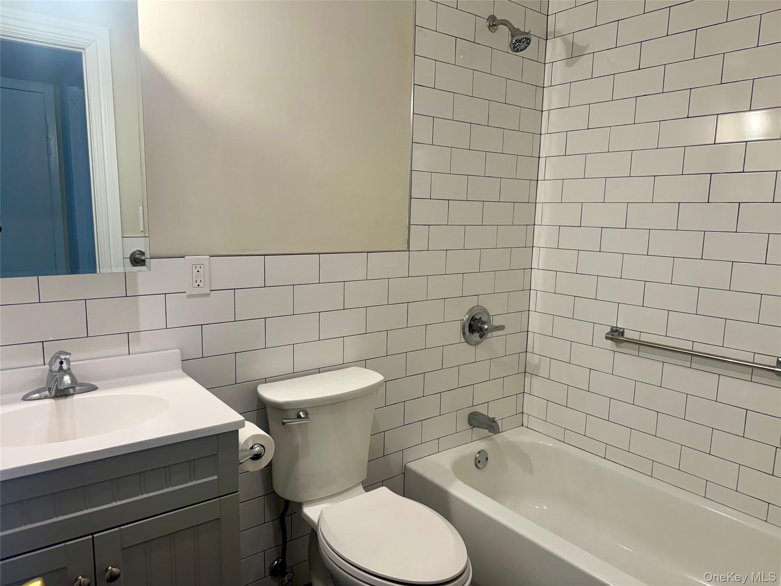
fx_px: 541
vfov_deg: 56.8
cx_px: 390
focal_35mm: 24
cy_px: 293
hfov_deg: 71.6
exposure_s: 1/120
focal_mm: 6.76
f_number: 1.78
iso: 100
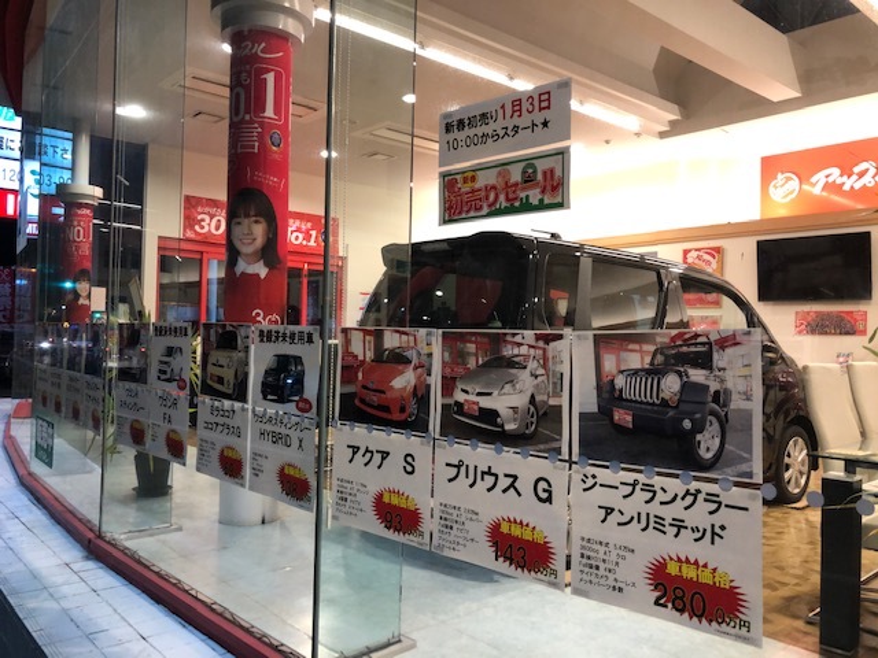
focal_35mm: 28
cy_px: 329
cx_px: 439
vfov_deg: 49.7
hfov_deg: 63.4
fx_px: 710
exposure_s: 1/50
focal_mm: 3.99
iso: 160
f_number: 1.8
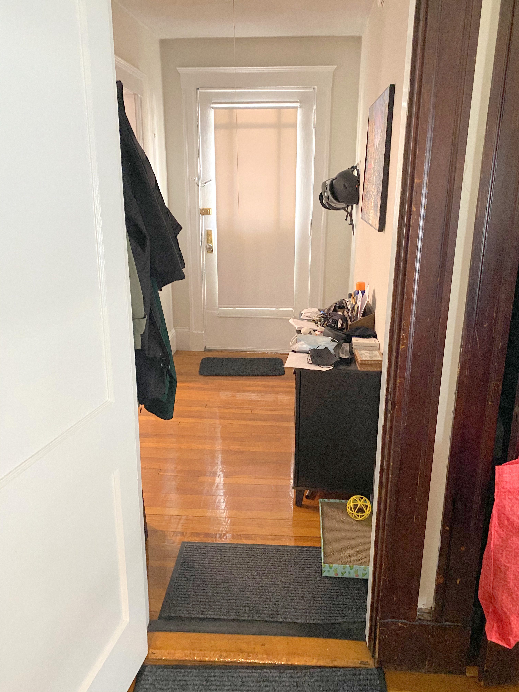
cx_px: 260
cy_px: 346
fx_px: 520
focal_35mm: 26
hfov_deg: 53.1
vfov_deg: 67.3
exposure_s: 1/40
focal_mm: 4.25
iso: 640
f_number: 1.8
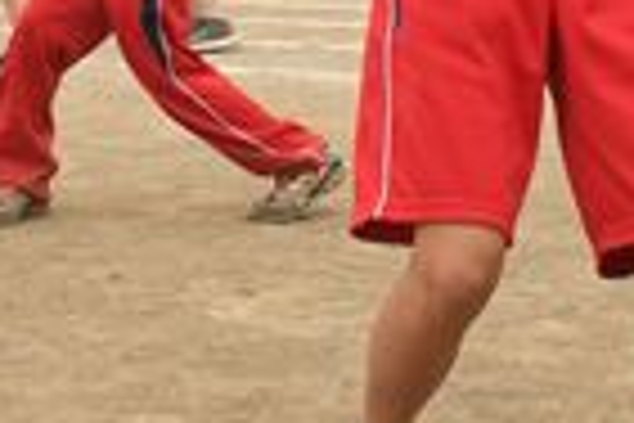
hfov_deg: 15.4
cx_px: 220
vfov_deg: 10.0
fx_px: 2338
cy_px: -232
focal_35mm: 133
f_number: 6.3
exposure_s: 1/400
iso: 800
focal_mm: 25
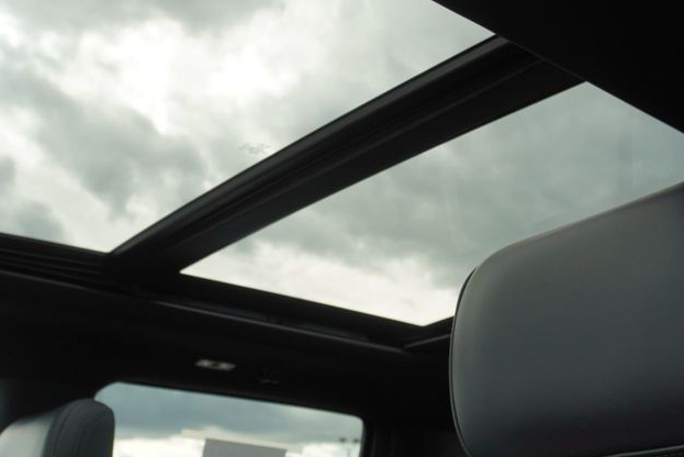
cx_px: 298
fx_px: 890
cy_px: 227
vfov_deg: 28.8
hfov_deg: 42.0
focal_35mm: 47
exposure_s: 1/100
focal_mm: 19
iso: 100
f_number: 5
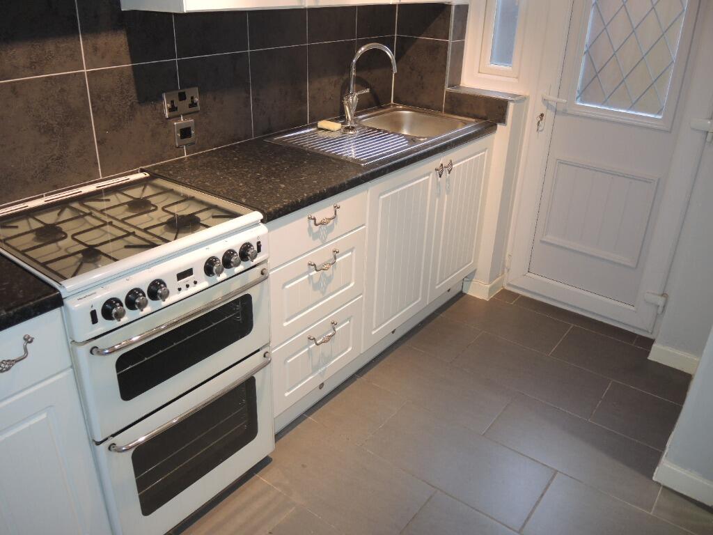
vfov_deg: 49.7
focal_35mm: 28
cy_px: 268
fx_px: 577
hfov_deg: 63.4
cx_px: 356
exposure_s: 1/40
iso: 200
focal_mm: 6
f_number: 2
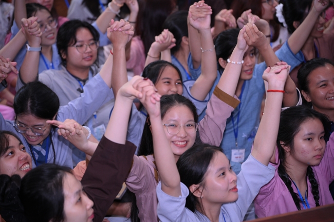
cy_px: 111
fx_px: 1020
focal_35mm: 110
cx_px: 167
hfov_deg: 18.6
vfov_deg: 12.4
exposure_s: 1/200
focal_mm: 110
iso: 2000
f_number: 4
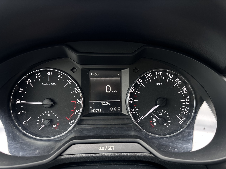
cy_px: 84
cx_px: 113
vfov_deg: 56.8
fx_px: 157
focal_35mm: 24
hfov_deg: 71.6
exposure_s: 1/121
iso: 200
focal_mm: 6.86
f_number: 1.78
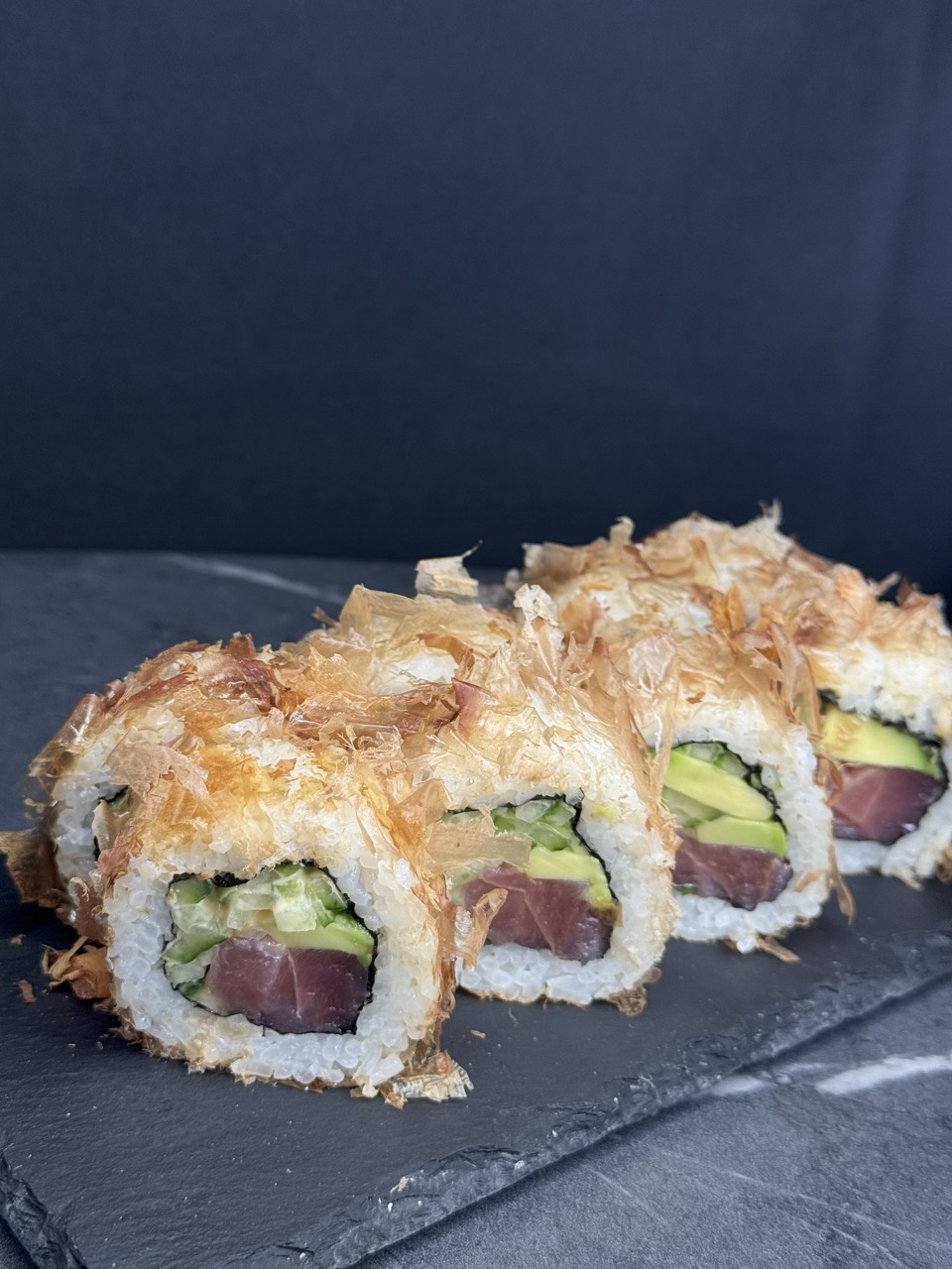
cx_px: 476
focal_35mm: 48
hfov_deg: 30.3
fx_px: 1760
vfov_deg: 39.7
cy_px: 634
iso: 64
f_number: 1.78
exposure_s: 1/223
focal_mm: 6.76
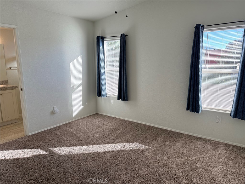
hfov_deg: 71.6
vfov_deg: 56.8
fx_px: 170
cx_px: 122
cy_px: 92
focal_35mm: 24
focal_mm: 6.76
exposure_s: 1/297
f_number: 1.78
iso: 100
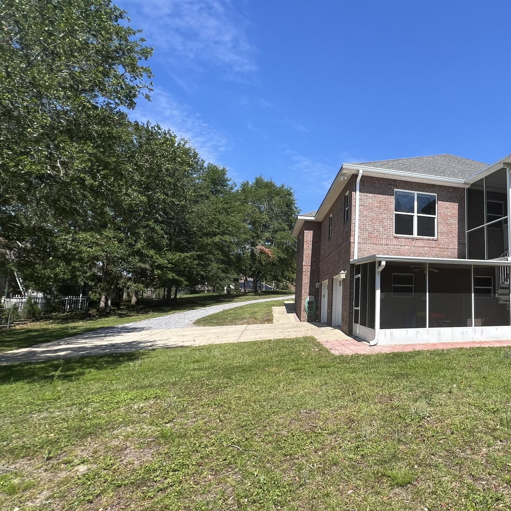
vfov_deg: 69.6
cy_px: 255
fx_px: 367
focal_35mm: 22
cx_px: 426
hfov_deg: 62.2
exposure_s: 1/1468
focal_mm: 1.57
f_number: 1.8
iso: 32
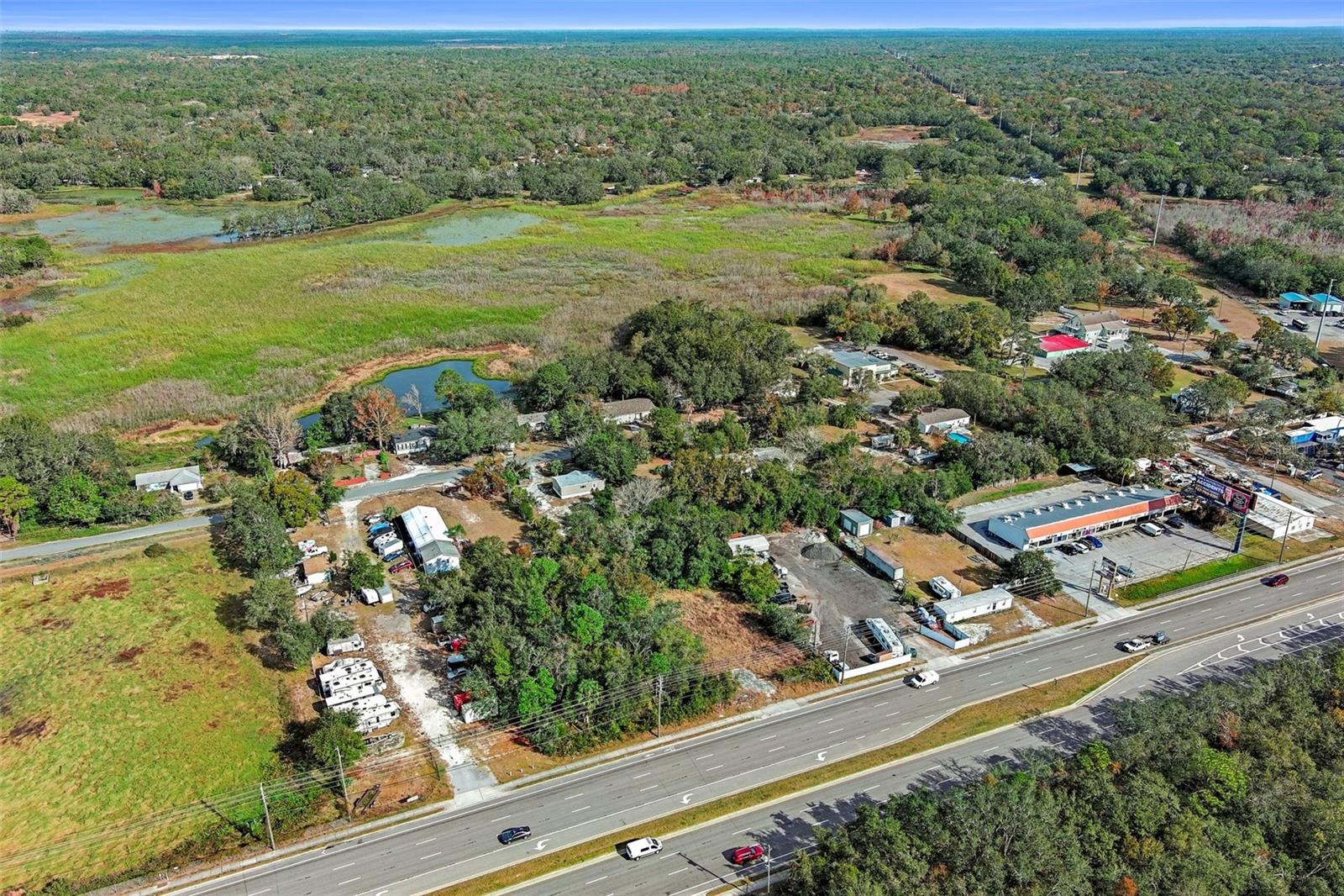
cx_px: 672
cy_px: 448
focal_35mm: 29
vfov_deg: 44.9
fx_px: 1082
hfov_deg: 63.7
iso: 100
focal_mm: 10.57
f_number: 2.8
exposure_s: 1/1400
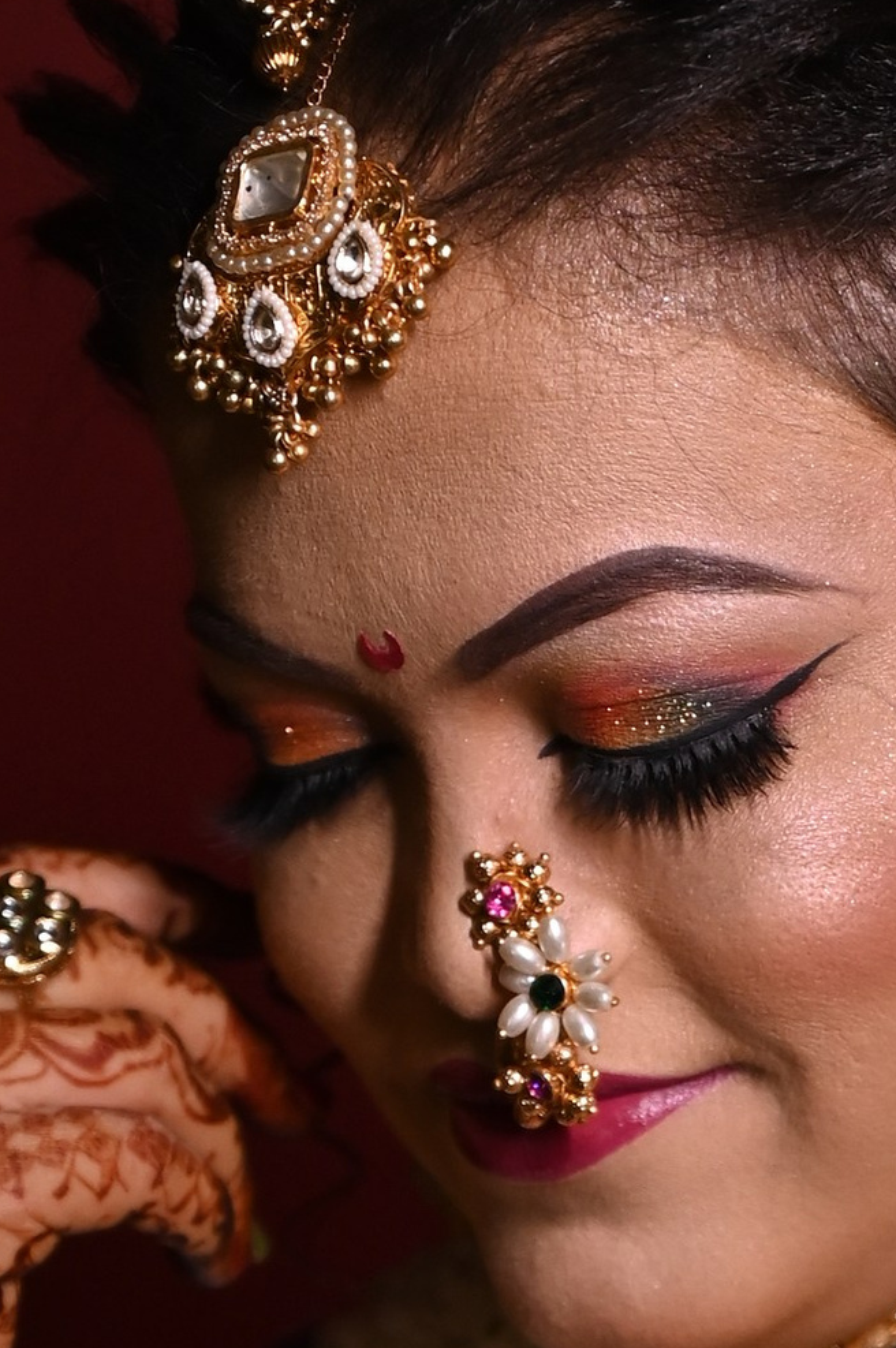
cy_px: 1482
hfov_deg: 5.0
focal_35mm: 273
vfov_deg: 7.5
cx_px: 1008
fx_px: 10213
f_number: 2.8
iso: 800
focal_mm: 70
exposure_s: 1/200
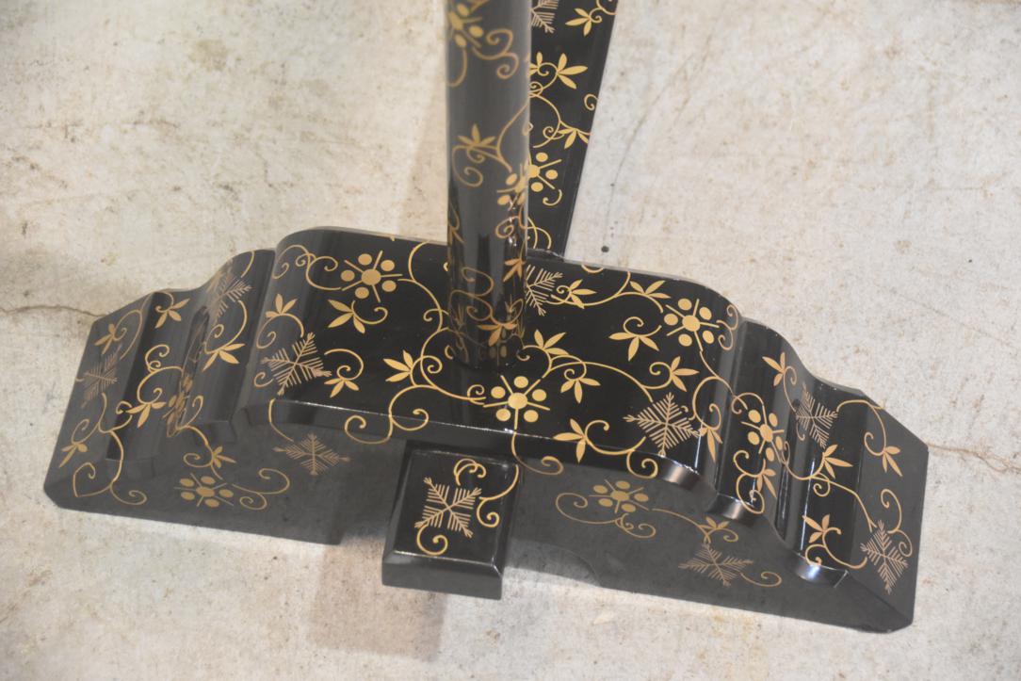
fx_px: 3191
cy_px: 340
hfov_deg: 18.2
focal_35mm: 112
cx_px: 510
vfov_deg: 12.2
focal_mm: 75
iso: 3200
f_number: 5.3
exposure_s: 1/60
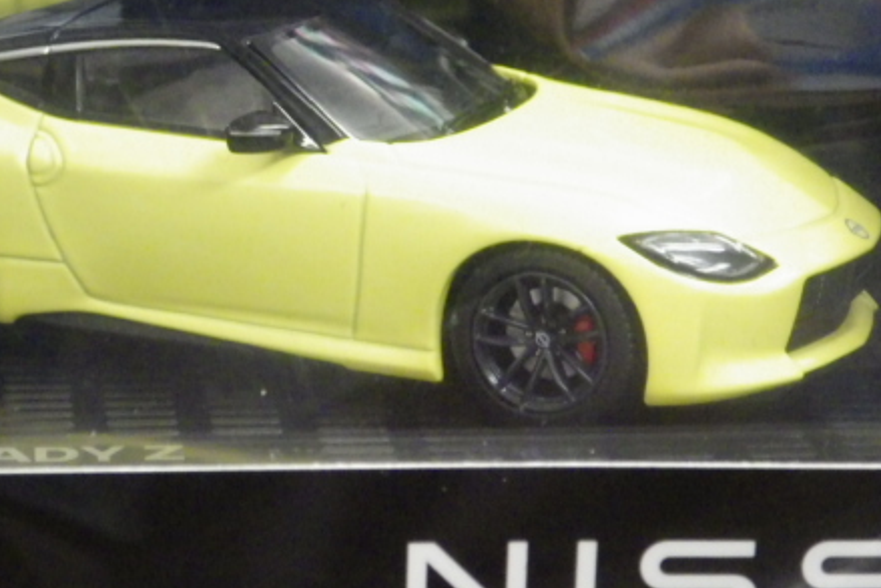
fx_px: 3819
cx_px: 311
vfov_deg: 8.8
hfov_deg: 13.1
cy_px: 245
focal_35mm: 156
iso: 1600
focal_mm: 18.4
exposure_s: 1/30
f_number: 4.6
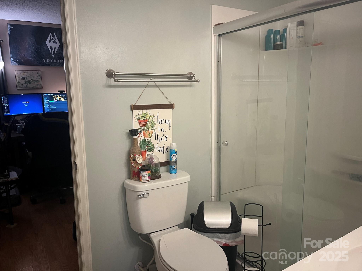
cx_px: 181
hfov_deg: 67.3
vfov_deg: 53.1
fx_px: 272
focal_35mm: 26
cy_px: 136
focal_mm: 5.1
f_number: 1.6
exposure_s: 1/60
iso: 200
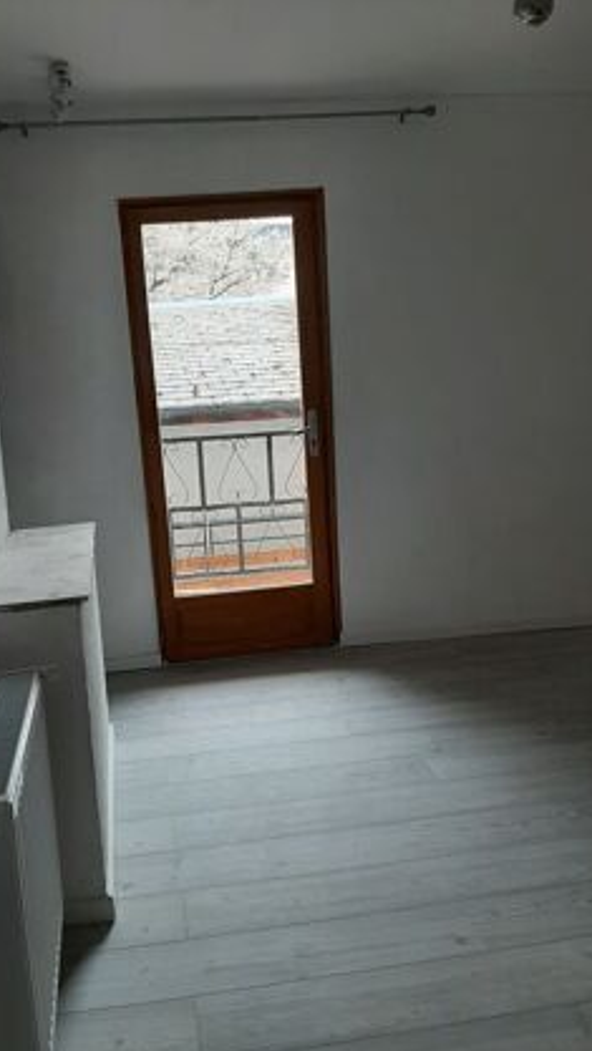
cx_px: 249
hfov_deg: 40.1
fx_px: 808
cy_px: 531
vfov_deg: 66.0
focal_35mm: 29
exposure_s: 1/100
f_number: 1.7
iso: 40
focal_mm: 3.93
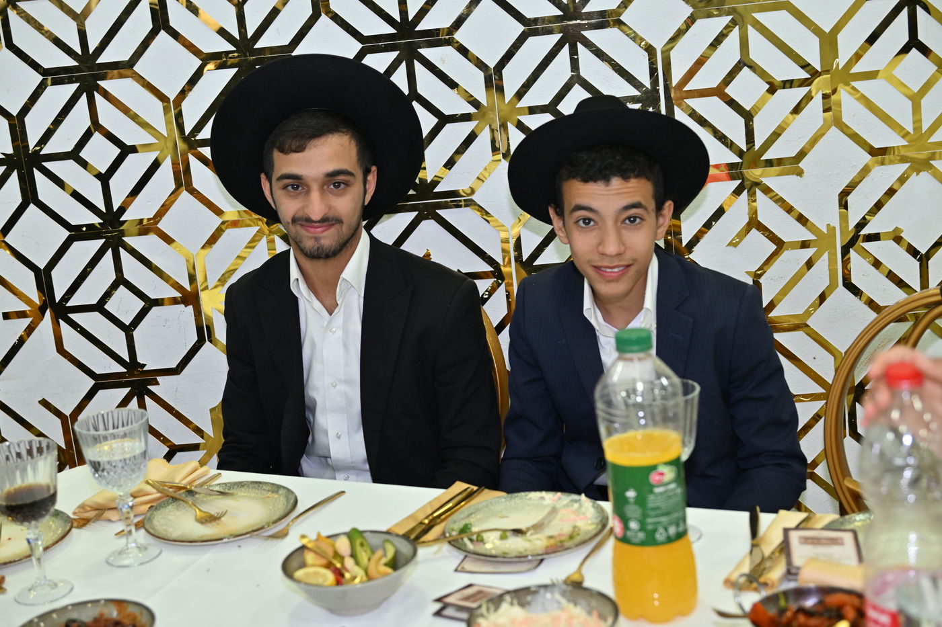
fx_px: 1413
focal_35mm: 54
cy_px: 314
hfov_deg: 36.9
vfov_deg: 25.1
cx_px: 471
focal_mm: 54
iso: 1000
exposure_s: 1/200
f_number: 4
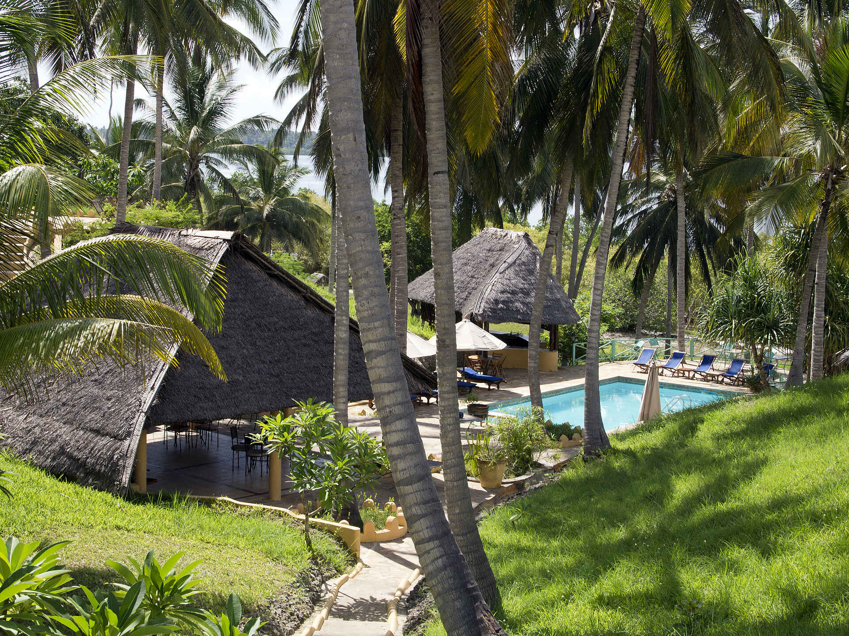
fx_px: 1423
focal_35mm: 58
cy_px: 318
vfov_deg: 25.2
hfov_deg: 33.2
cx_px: 424
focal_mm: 29
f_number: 9
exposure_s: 1/250
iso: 200
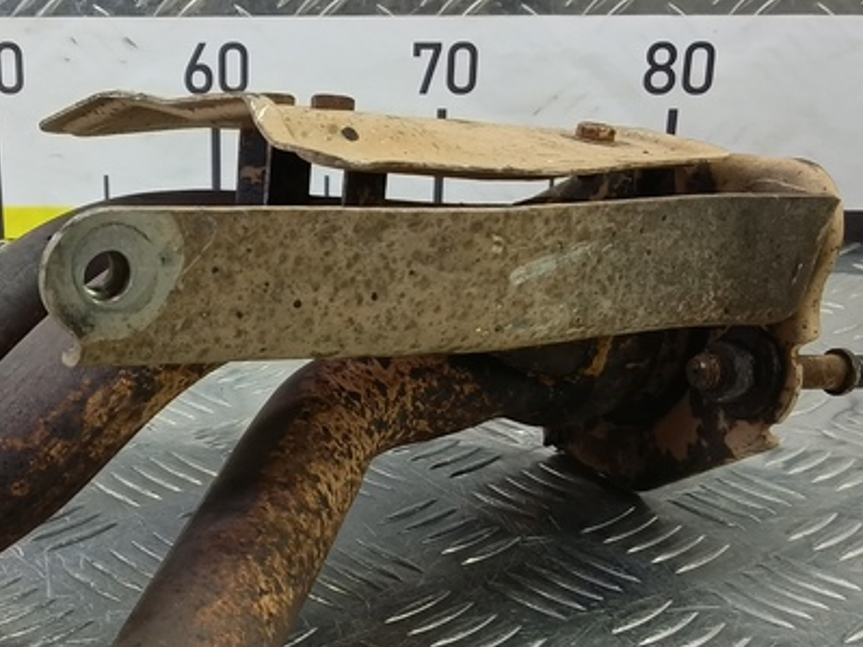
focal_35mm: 59
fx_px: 1470
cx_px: 218
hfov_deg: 32.1
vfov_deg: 24.7
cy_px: 435
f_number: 1.6
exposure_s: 1/50
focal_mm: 4.11
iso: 180
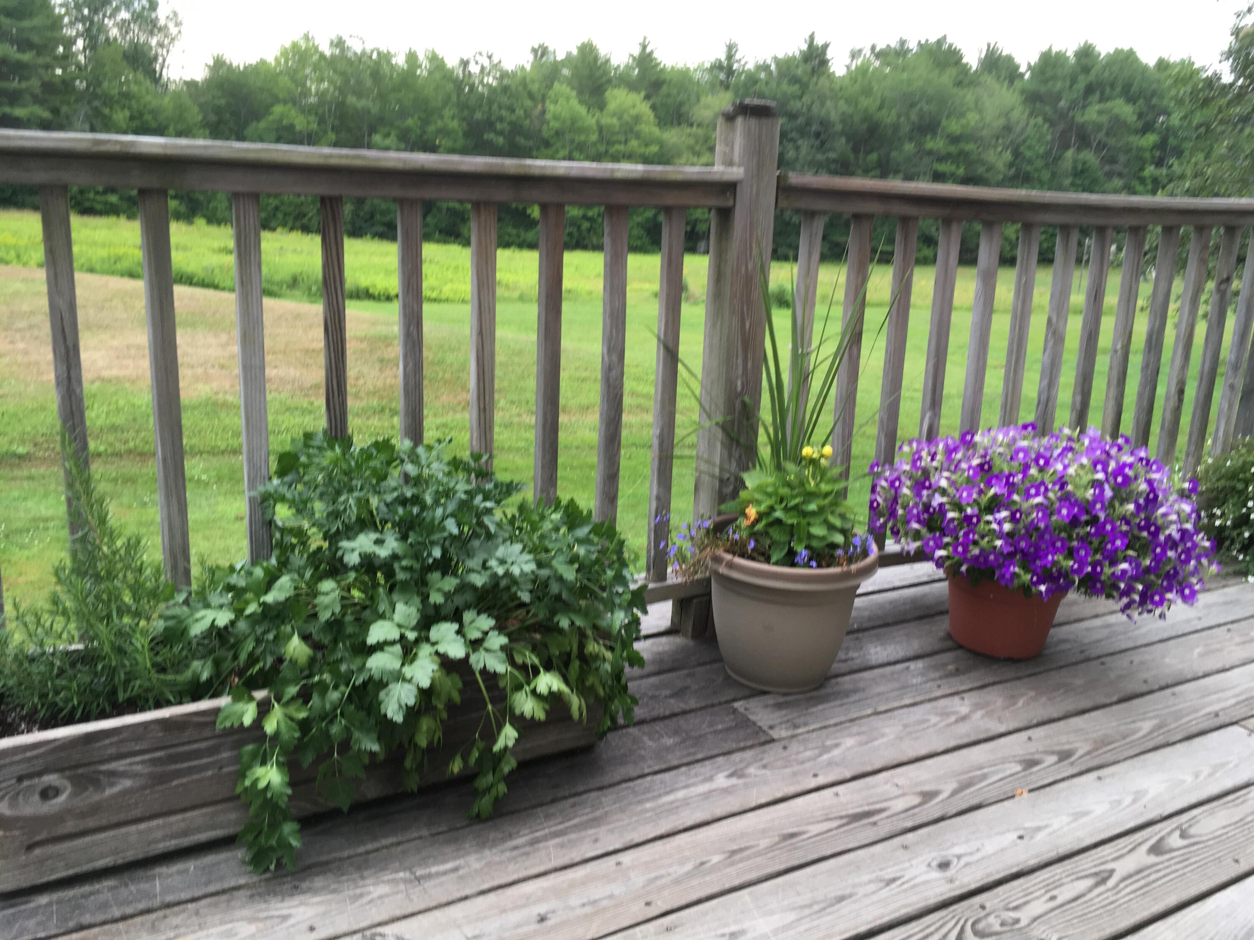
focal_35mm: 29
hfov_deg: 61.7
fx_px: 1051
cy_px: 470
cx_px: 627
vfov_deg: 48.2
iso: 32
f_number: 2.2
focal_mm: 4.15
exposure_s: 1/120
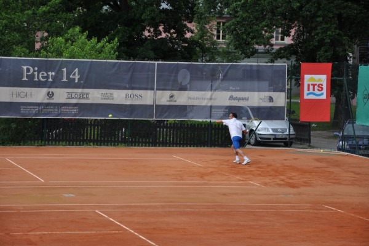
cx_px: 184
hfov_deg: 13.0
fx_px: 1614
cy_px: 123
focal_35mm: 158
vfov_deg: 8.7
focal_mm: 105
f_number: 8
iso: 200
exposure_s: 1/250
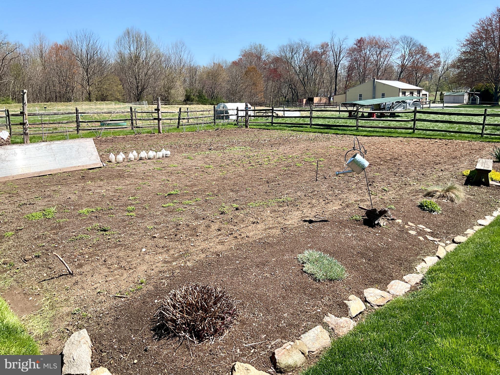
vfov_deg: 48.2
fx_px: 419
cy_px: 188
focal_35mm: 29
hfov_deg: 61.7
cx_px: 250
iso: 16
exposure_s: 1/1377
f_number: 1.8
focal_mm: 3
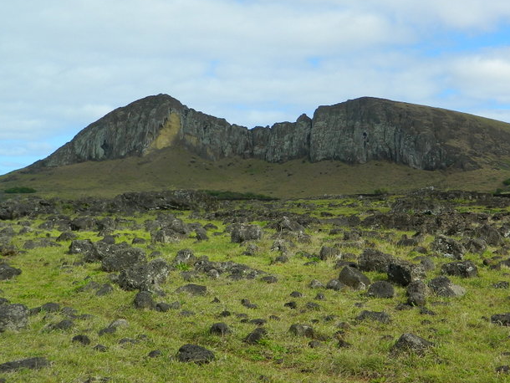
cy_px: 135
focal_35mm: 52
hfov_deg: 36.6
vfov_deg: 27.9
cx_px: 314
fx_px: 766
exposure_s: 1/800
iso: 80
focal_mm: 5.6
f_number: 3.2
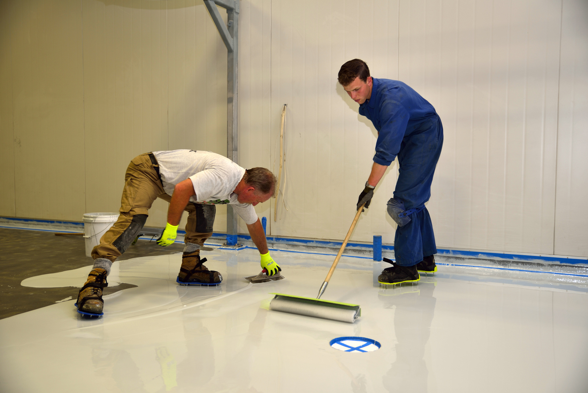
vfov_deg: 37.9
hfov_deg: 54.4
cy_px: 196
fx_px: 572
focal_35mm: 35
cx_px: 294
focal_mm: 35
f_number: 4
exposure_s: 1/60
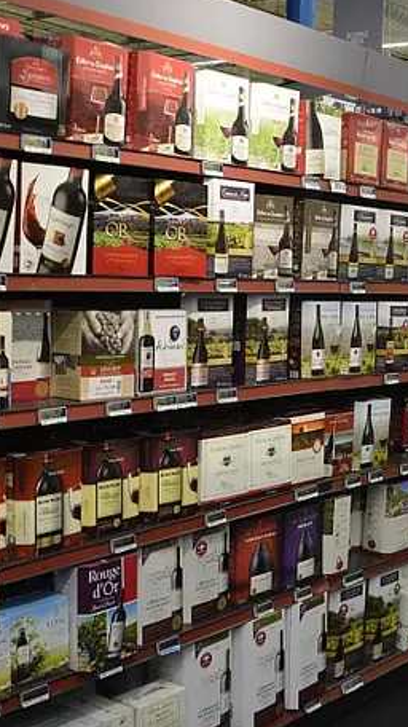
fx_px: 1021
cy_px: 362
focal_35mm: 53
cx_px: 424
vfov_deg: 39.2
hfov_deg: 21.7
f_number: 4
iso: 400
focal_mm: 22
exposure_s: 1/60
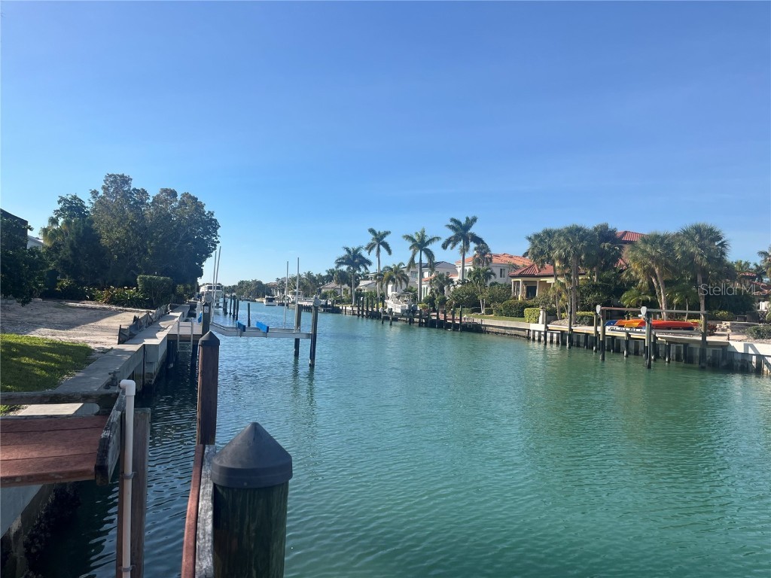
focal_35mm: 26
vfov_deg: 53.1
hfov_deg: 67.3
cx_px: 386
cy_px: 289
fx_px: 579
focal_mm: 5.1
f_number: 1.6
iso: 50
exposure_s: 1/4149
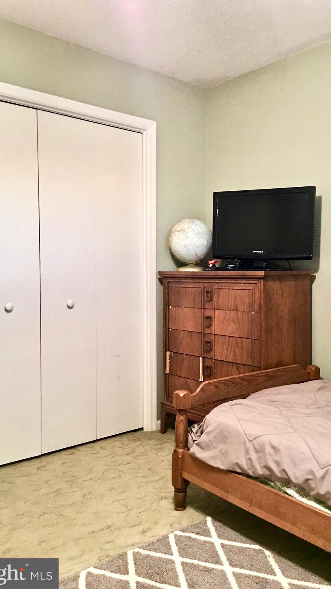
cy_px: 292
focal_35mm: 32
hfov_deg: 36.6
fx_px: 499
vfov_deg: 61.0
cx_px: 185
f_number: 2.2
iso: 80
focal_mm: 4.15
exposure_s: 1/4
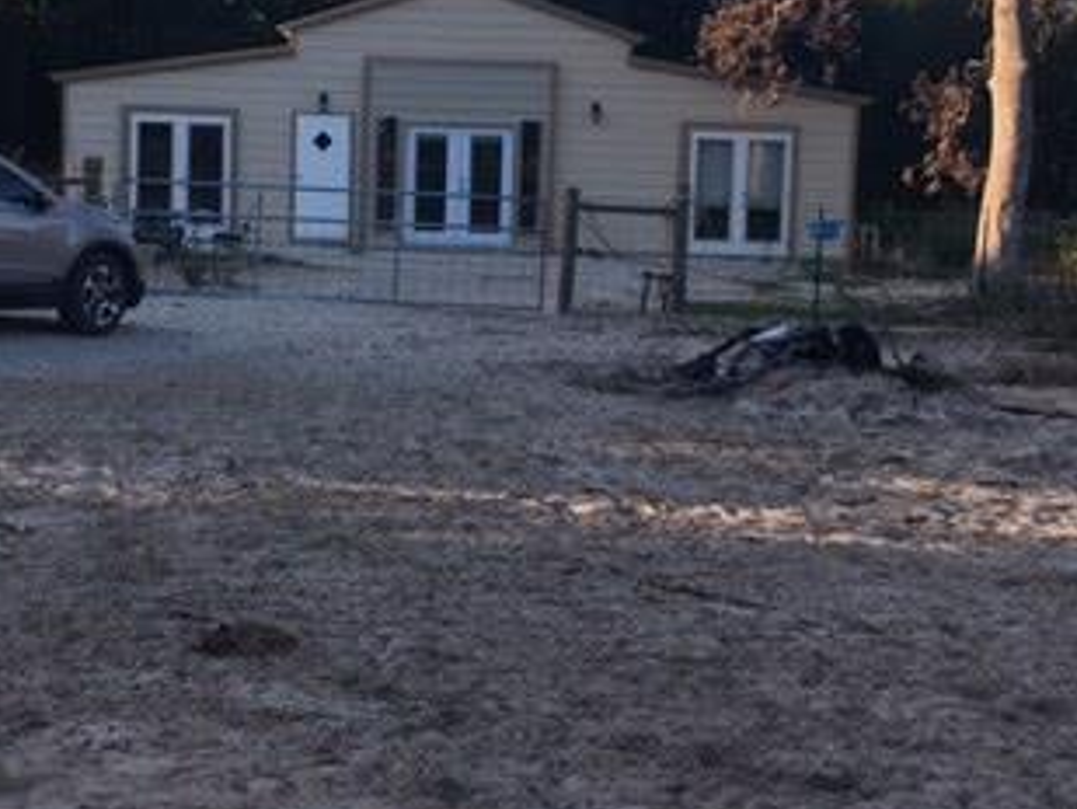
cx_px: 359
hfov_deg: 31.9
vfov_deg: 24.3
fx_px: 1867
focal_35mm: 60
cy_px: 248
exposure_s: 1/680
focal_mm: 4.15
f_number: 2.2
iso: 25
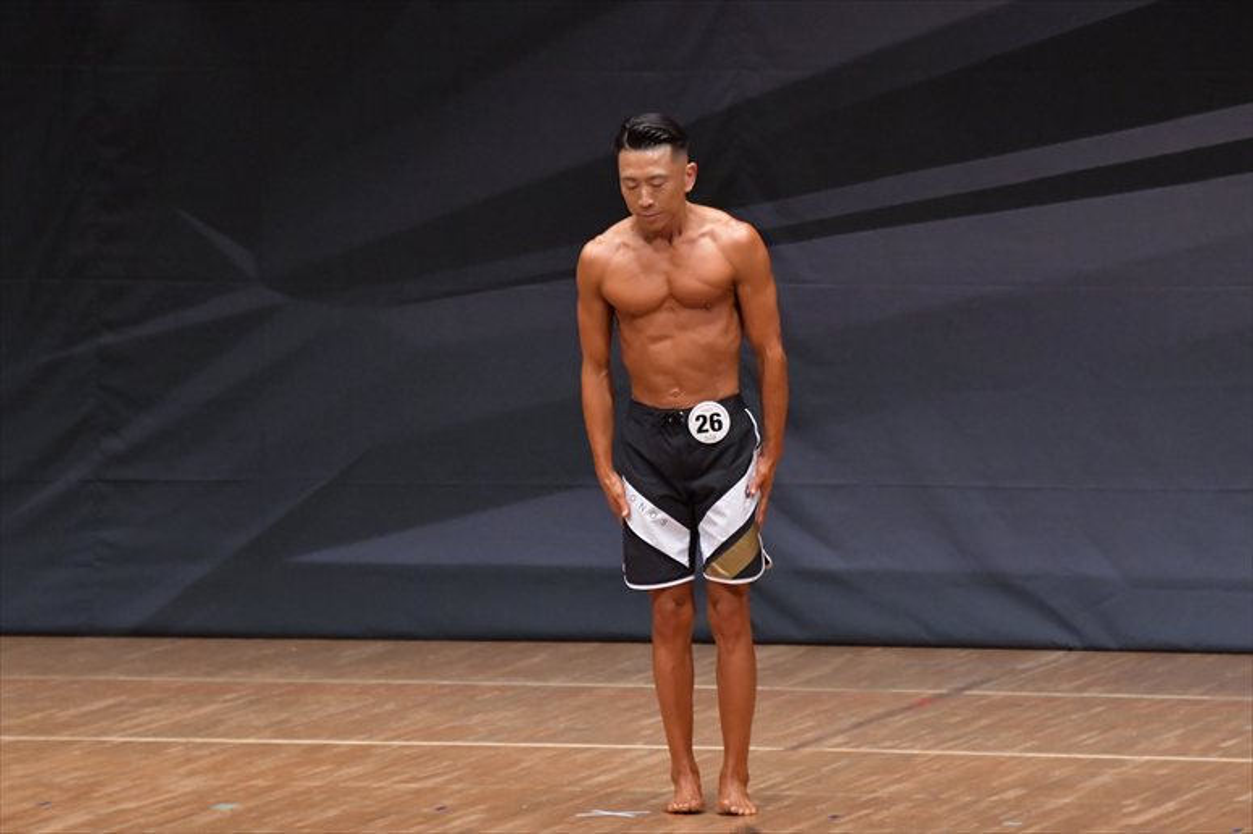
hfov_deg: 7.2
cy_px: 417
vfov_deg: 4.8
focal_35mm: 285
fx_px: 9915
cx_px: 626
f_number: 5.6
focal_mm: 190
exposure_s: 1/400
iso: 6400
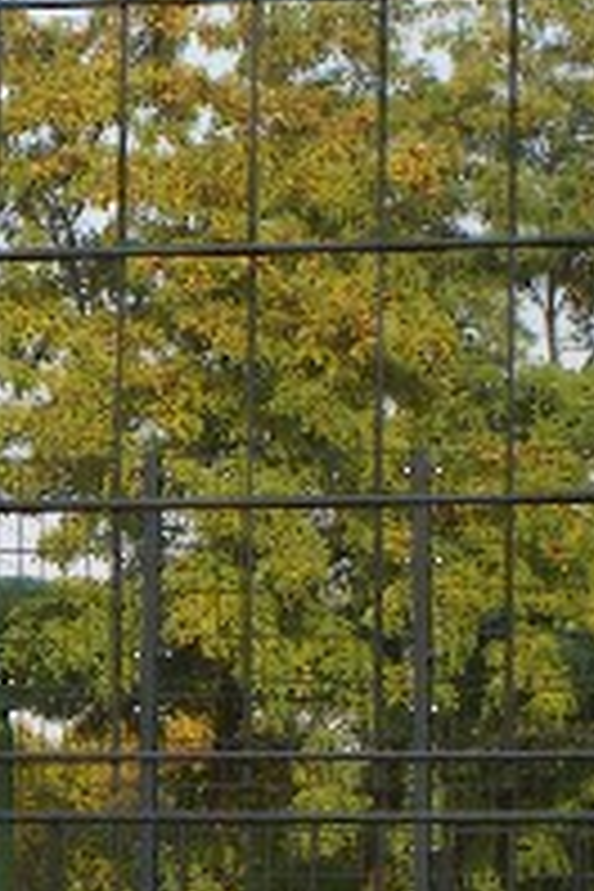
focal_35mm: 349
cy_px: 551
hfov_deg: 3.9
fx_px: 8637
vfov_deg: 5.9
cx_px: -601
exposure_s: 1/200
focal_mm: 23.7
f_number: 5.1
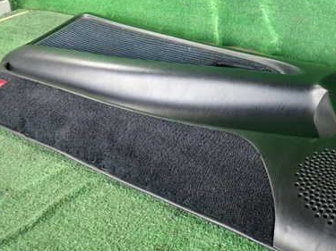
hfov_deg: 46.3
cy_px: 132
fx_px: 388
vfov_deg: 35.9
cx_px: 215
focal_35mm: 40
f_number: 2
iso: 640
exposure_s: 1/30
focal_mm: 4.5
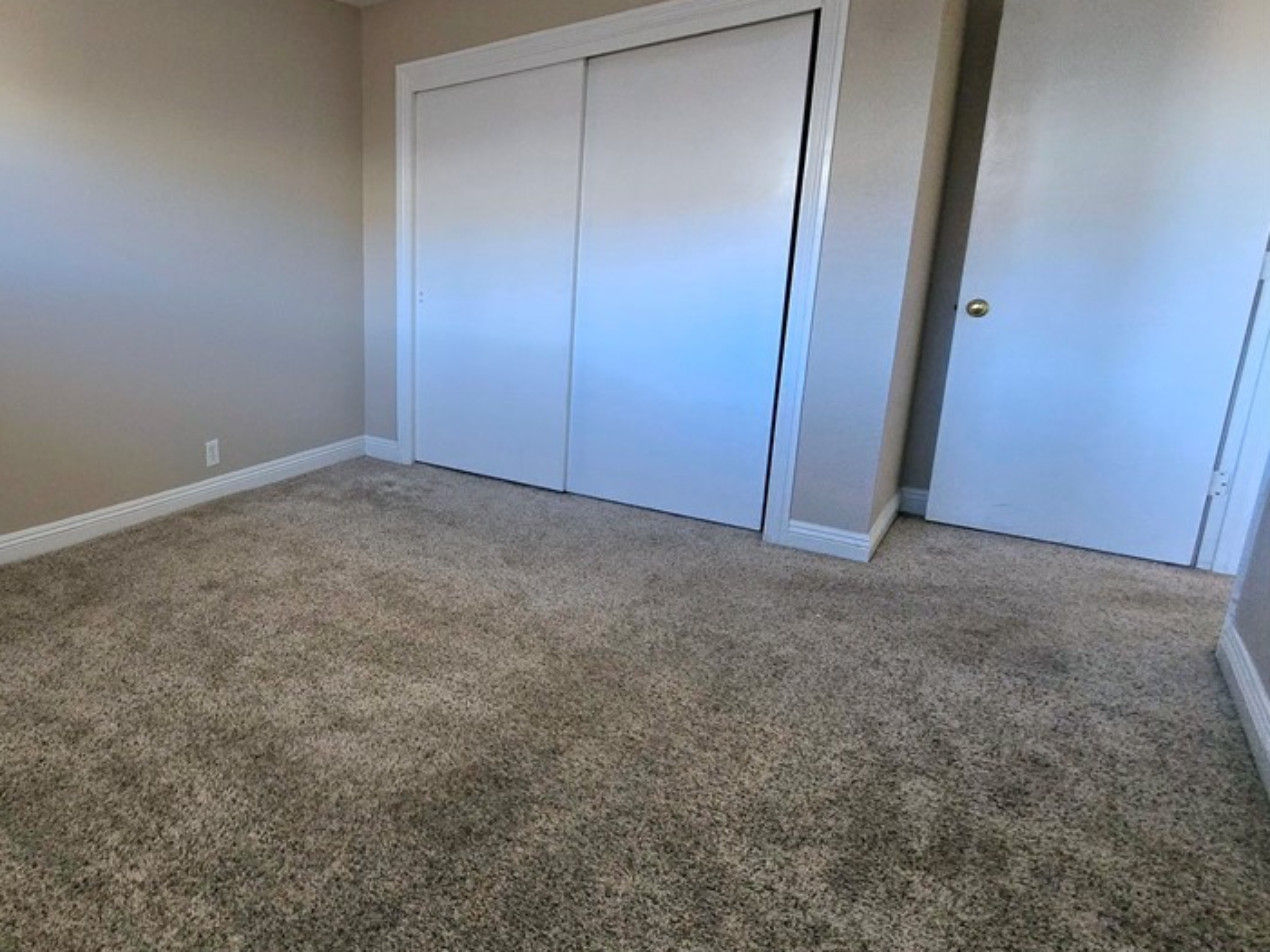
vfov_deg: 68.4
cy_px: 417
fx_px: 697
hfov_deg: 79.3
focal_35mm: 19
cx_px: 344
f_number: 2.2
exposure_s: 1/60.2
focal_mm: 2.2
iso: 250
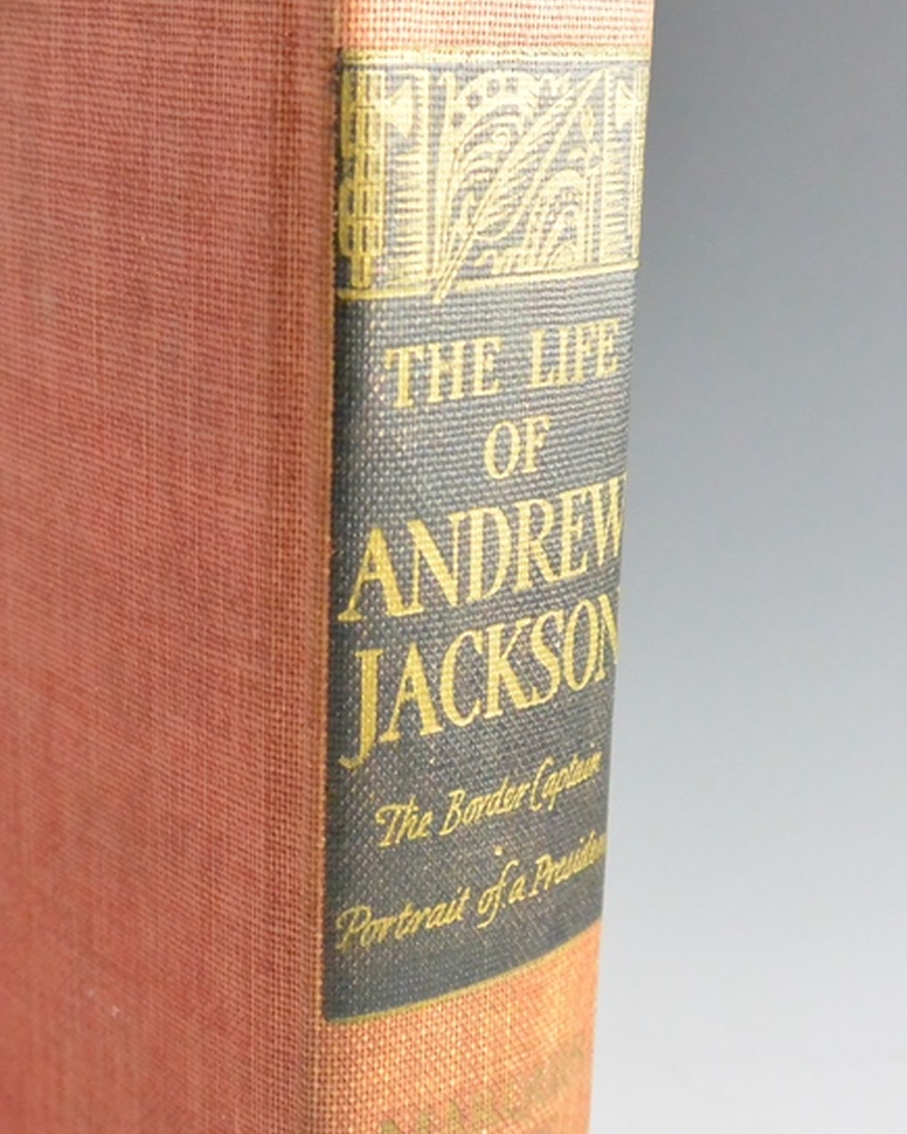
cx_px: 329
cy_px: 557
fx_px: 2080
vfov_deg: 30.5
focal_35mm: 62
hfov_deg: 24.5
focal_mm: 13.6
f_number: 4
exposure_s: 1/125
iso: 2500
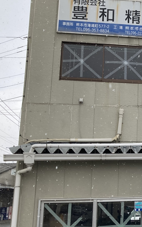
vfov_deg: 31.1
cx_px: 220
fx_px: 409
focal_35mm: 66
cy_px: 108
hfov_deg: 17.5
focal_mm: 3.99
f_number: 1.8
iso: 20
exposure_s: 1/540
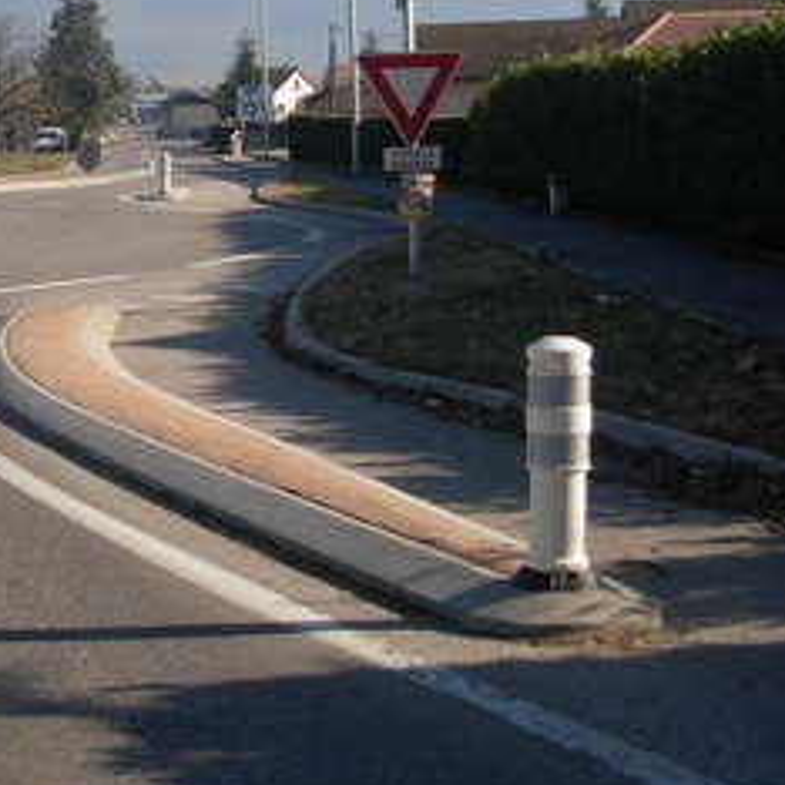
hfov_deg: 18.9
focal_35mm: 86
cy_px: 84
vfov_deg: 19.8
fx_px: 2206
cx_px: -195
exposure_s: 1/861
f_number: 2.9
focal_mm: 6.3
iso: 79
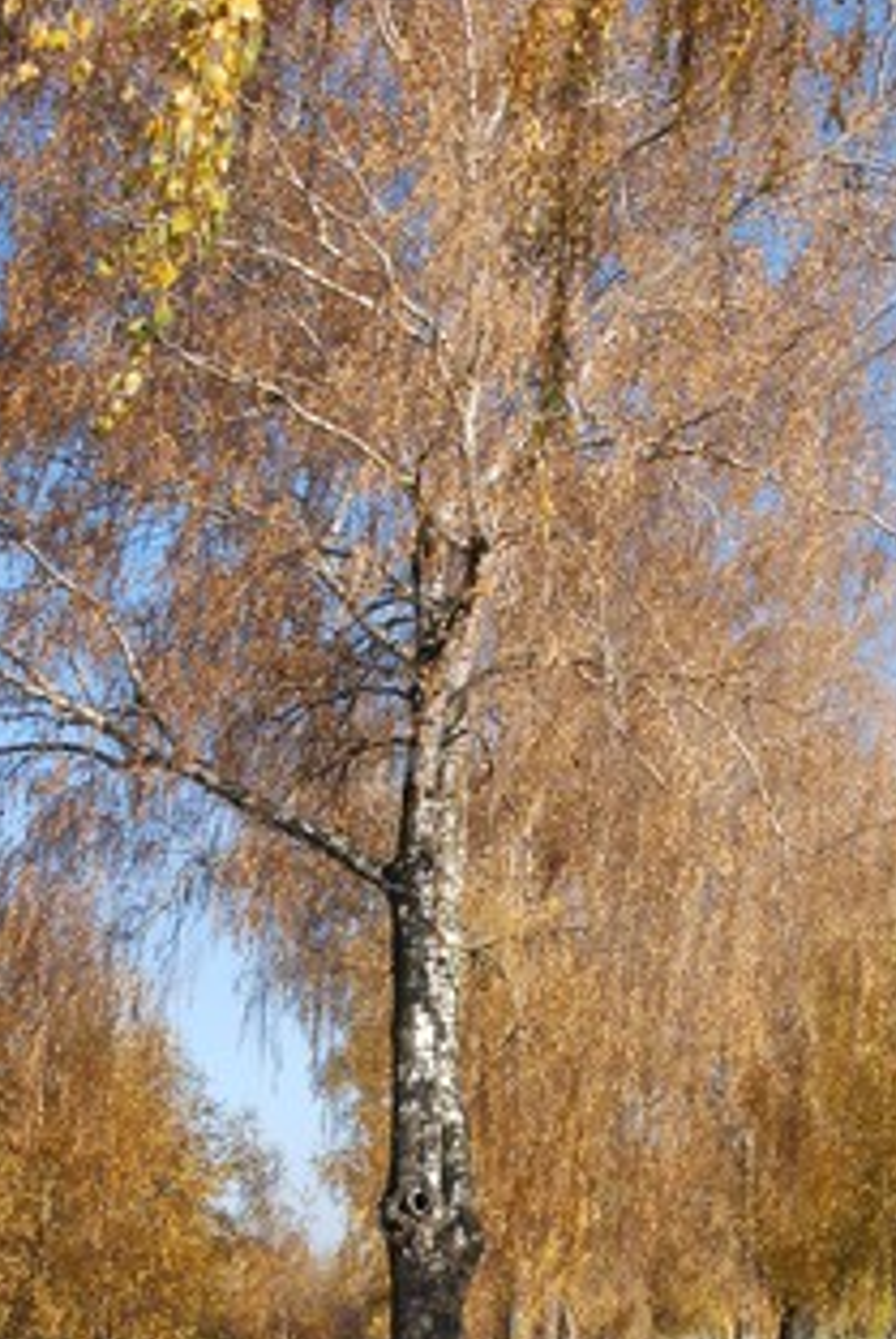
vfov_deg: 35.1
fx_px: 2084
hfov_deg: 24.1
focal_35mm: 56
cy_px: 940
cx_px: 600
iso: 640
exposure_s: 1/350
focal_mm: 26
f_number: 9.5
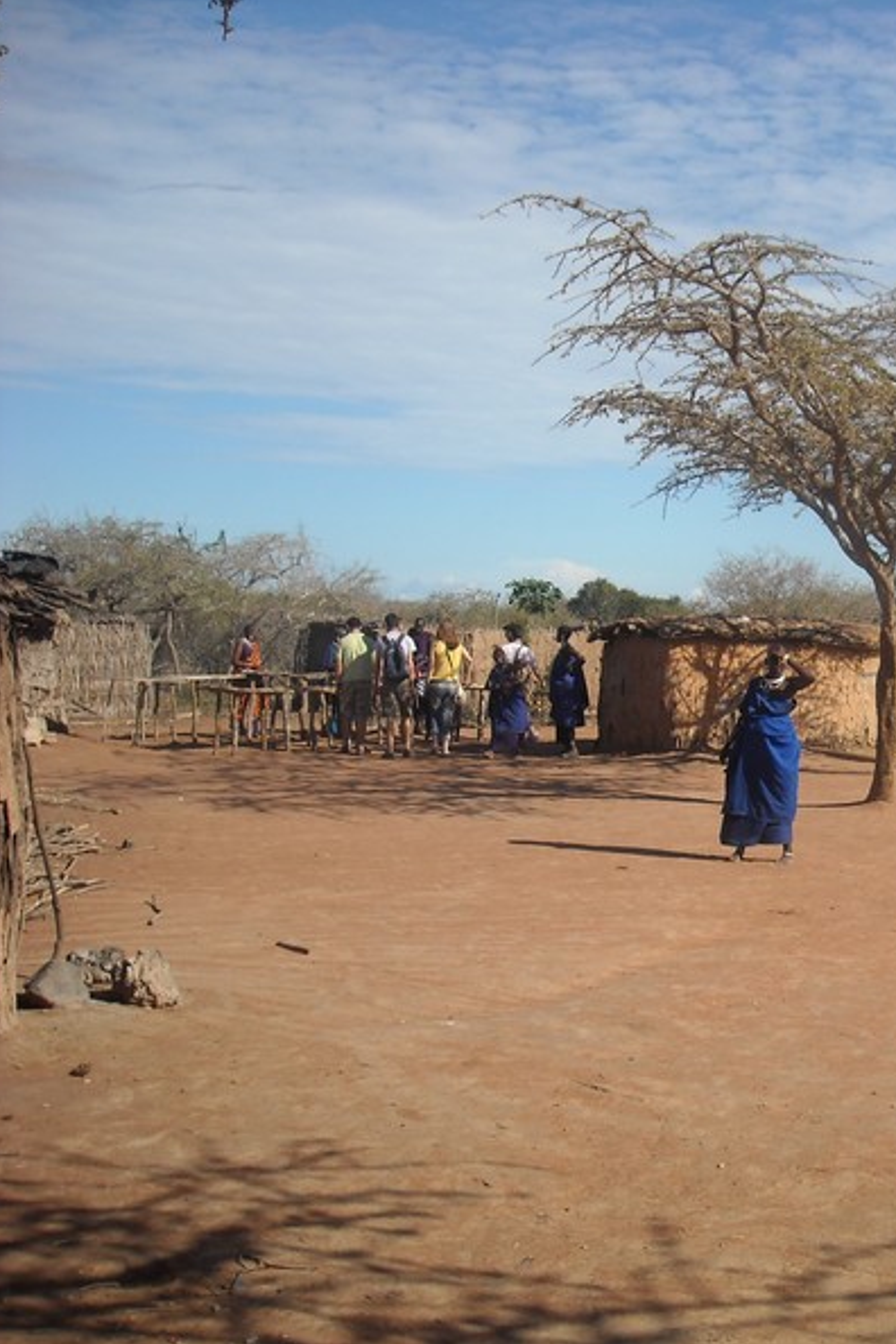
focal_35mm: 49
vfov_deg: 40.3
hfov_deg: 26.1
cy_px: 670
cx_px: 894
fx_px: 1829
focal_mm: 5.7
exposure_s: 1/353
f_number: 5.6
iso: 64
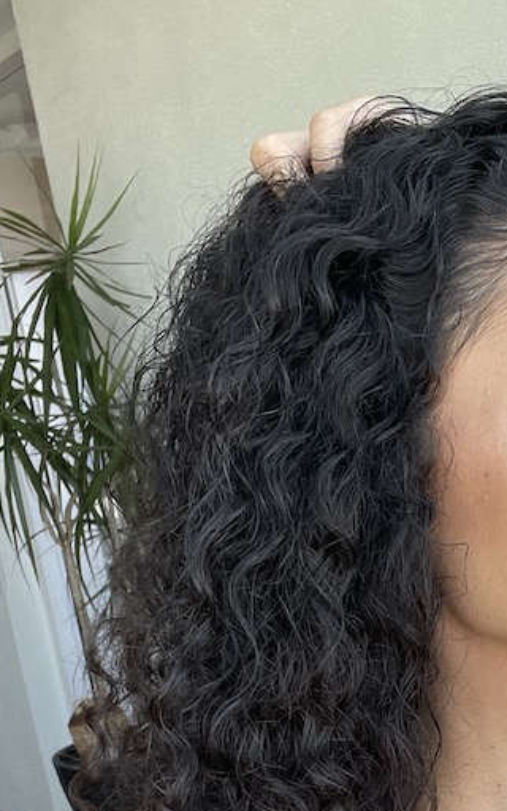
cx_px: 490
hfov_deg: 21.7
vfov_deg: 33.2
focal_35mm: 58
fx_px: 1282
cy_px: 737
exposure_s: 1/121
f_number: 2.2
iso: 40
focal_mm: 2.71
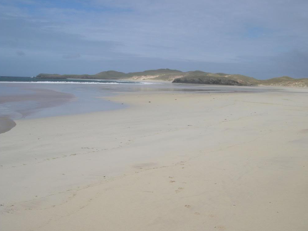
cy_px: 116
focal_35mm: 39
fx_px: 347
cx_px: 155
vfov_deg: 36.8
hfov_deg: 47.9
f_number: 7.6
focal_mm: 8
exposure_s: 1/389
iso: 100
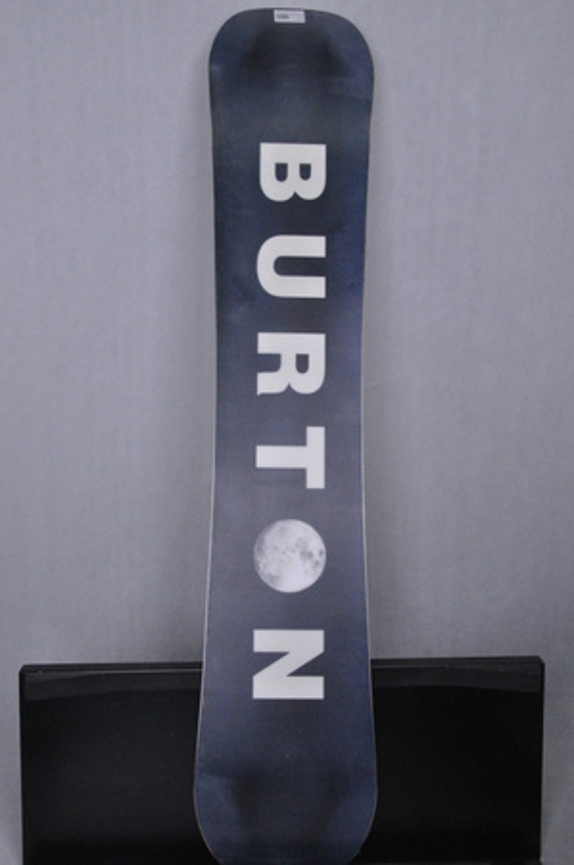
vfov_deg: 53.2
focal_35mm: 36
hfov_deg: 36.8
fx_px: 863
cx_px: 287
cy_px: 432
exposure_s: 1/125
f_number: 11
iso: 3200
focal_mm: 24
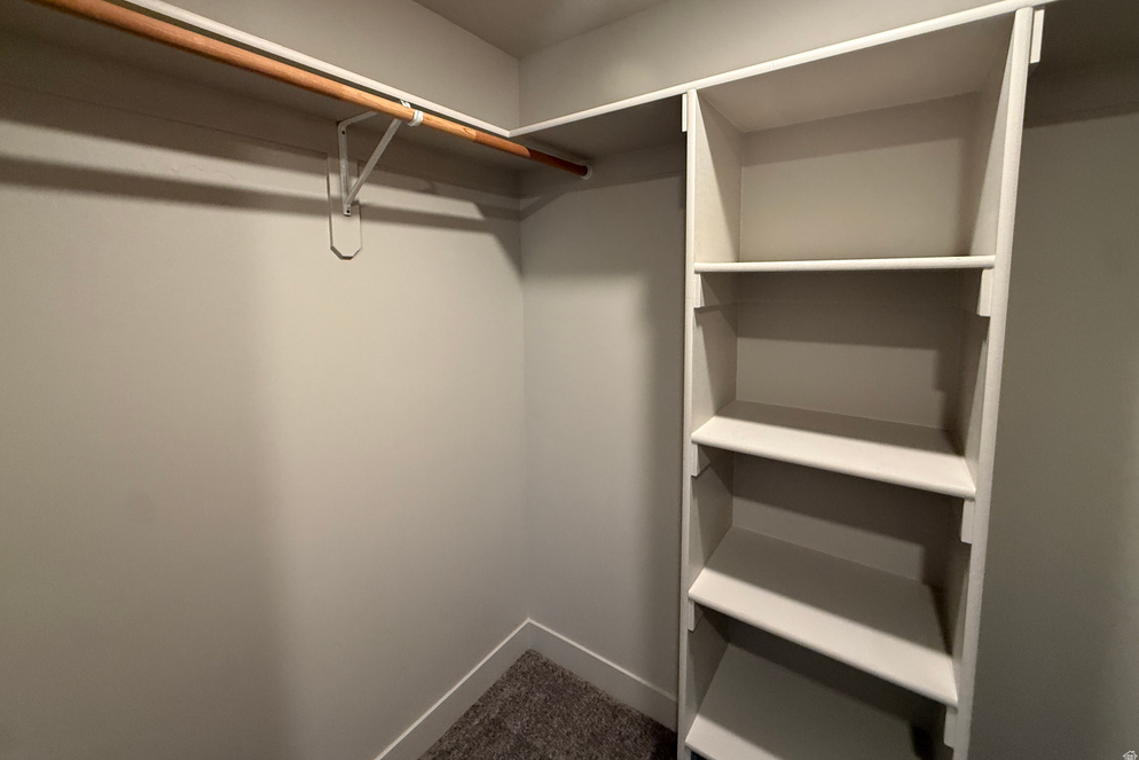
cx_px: 555
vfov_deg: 76.9
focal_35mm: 15
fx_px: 475
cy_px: 328
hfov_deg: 100.4
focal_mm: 2.22
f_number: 2.2
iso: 320
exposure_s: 1/60
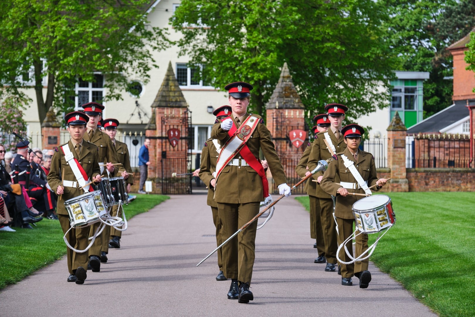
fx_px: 2282
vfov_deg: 7.9
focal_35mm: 173
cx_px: 238
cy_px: 158
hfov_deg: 11.9
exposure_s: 1/250
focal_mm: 115
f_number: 6.4
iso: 160
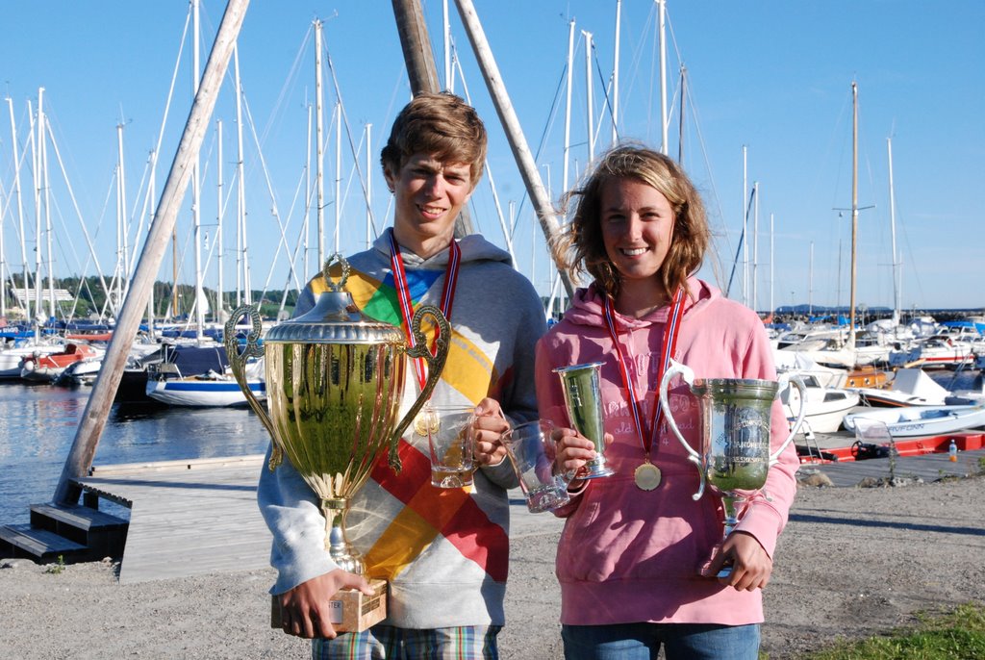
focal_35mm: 51
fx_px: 1397
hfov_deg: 38.8
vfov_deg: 26.6
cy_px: 330
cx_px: 492
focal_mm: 34
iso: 800
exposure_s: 1/640
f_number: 13
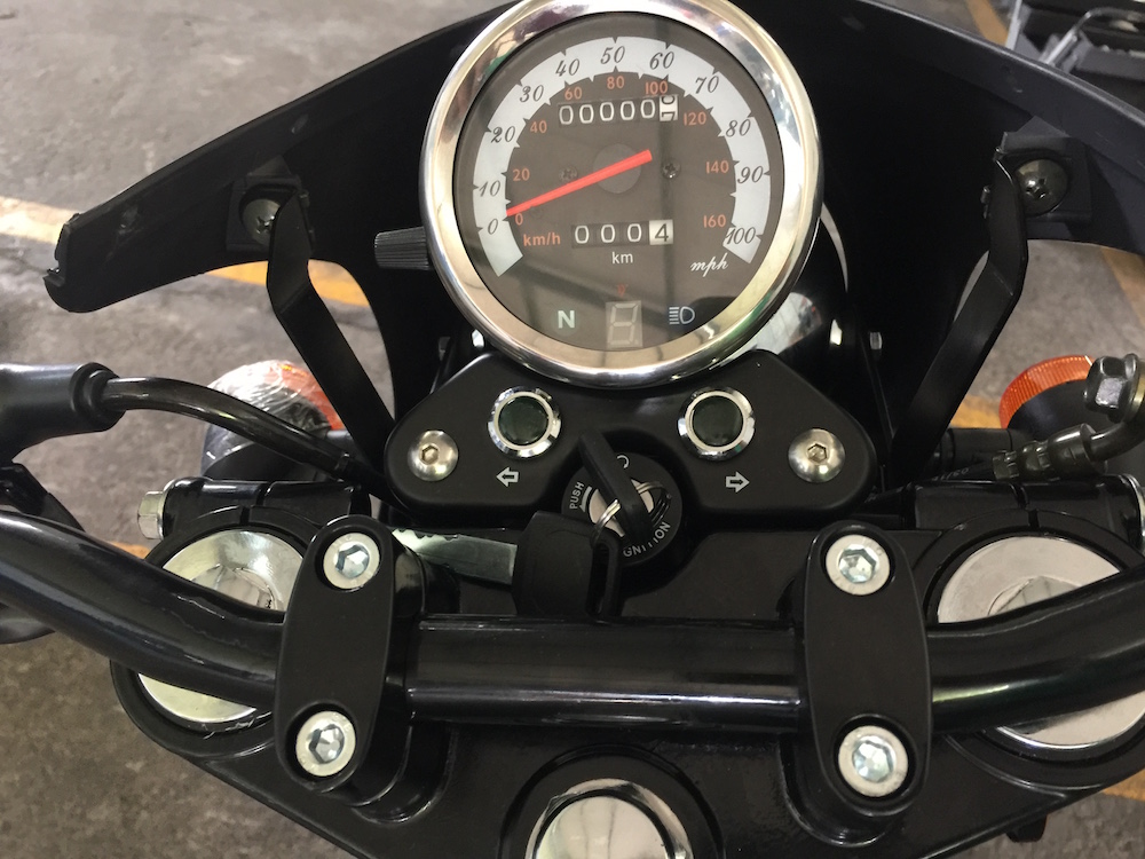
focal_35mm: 29
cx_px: 572
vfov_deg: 48.2
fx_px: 959
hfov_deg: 61.7
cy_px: 430
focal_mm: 4.15
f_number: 2.2
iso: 125
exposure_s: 1/8
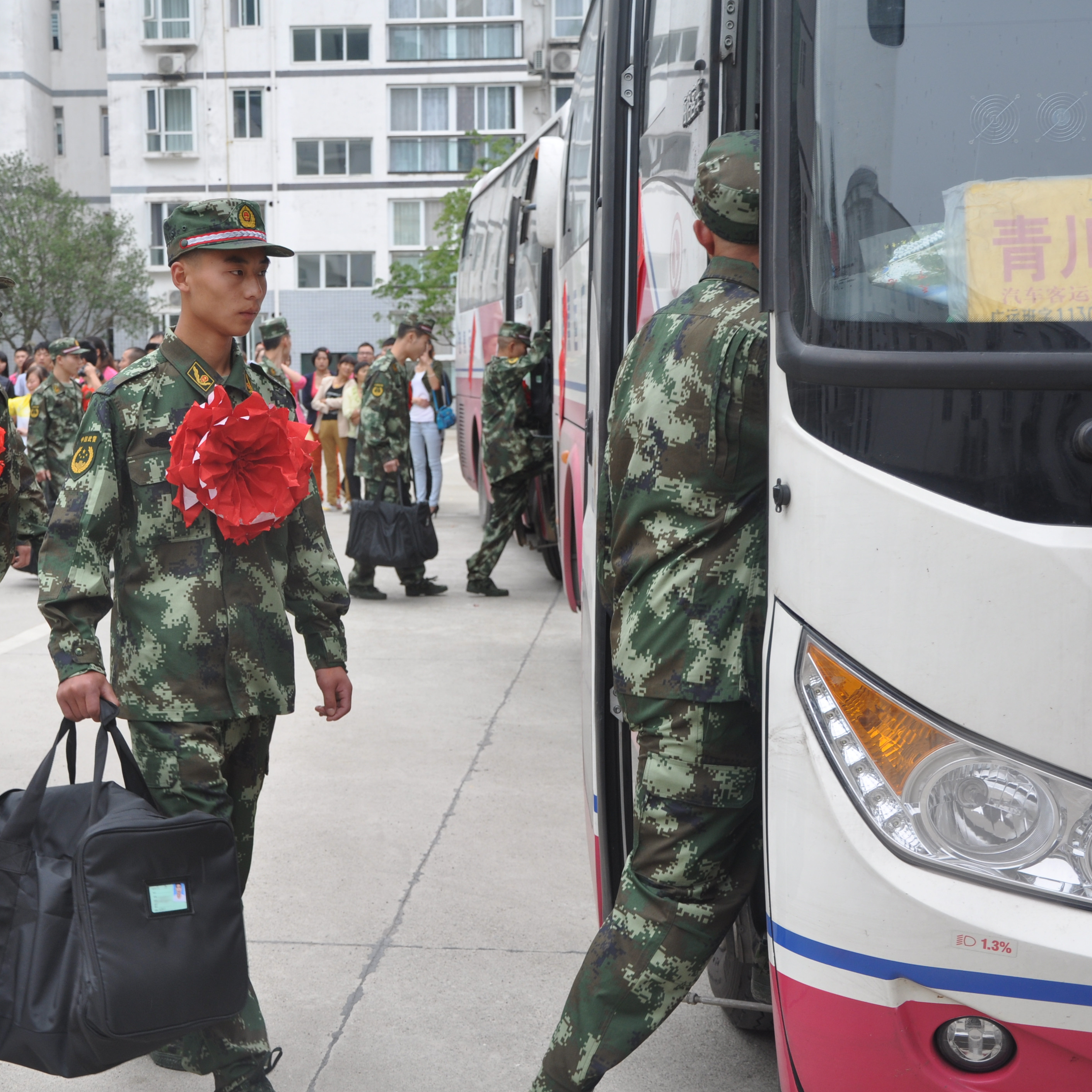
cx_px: 371
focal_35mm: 58
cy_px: 542
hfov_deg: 29.4
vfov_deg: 29.6
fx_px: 2070
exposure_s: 1/160
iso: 200
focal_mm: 30
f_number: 6.3
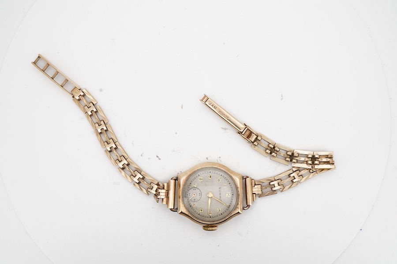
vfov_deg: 29.9
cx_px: 198
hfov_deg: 43.6
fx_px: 496
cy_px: 132
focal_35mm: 45
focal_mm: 30
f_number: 22
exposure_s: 1/125
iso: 250
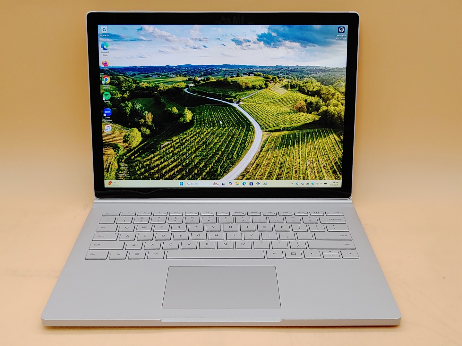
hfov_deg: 42.9
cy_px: 173
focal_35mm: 44
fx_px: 587
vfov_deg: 32.9
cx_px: 231
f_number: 1.8
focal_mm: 4.36
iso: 50
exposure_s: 1/101
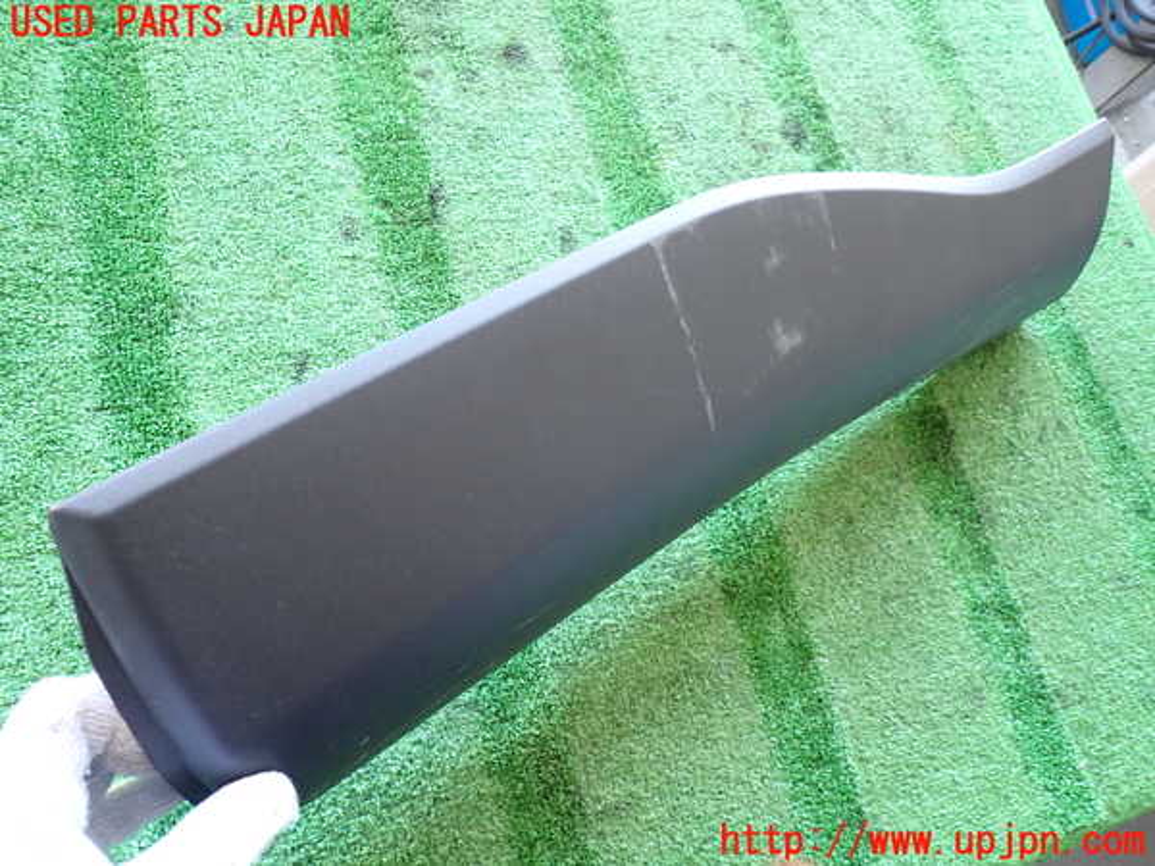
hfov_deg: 69.4
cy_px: 433
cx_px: 578
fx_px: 834
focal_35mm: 25
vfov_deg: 54.9
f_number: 2
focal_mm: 4.5
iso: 200
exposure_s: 1/40
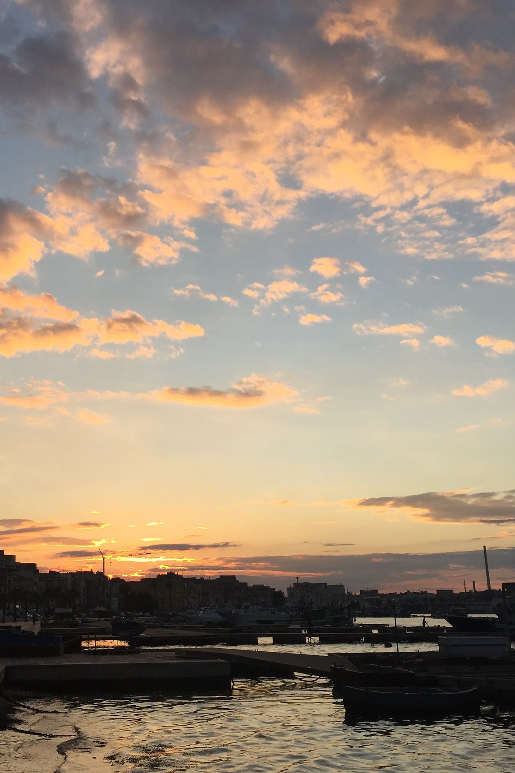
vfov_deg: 47.4
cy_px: 383
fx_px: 880
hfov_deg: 32.1
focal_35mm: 41
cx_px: 134
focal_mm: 4.15
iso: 32
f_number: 2.2
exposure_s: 1/648
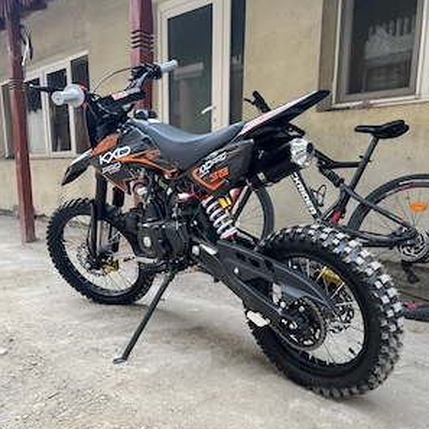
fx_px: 435
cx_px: 215
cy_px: 263
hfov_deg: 52.5
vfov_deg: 52.1
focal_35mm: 31
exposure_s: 1/368
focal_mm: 5.7
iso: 50
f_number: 1.5
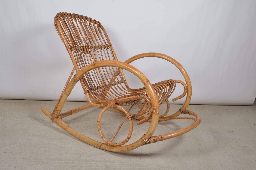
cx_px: 128
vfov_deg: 36.7
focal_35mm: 36
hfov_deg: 53.2
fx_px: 255
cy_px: 85
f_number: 14
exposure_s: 1/125
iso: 100
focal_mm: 24
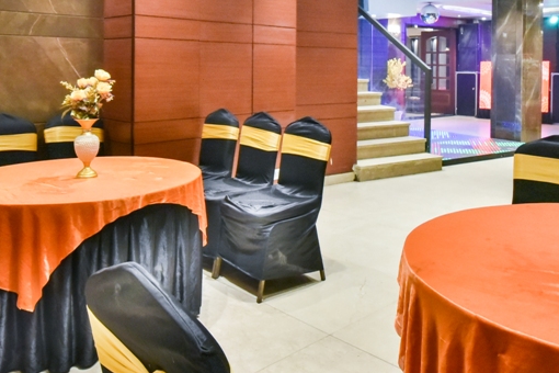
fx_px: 528
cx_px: 326
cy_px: 67
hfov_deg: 55.5
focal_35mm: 34
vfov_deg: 37.3
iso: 5000
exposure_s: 1/50
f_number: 9
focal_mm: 16
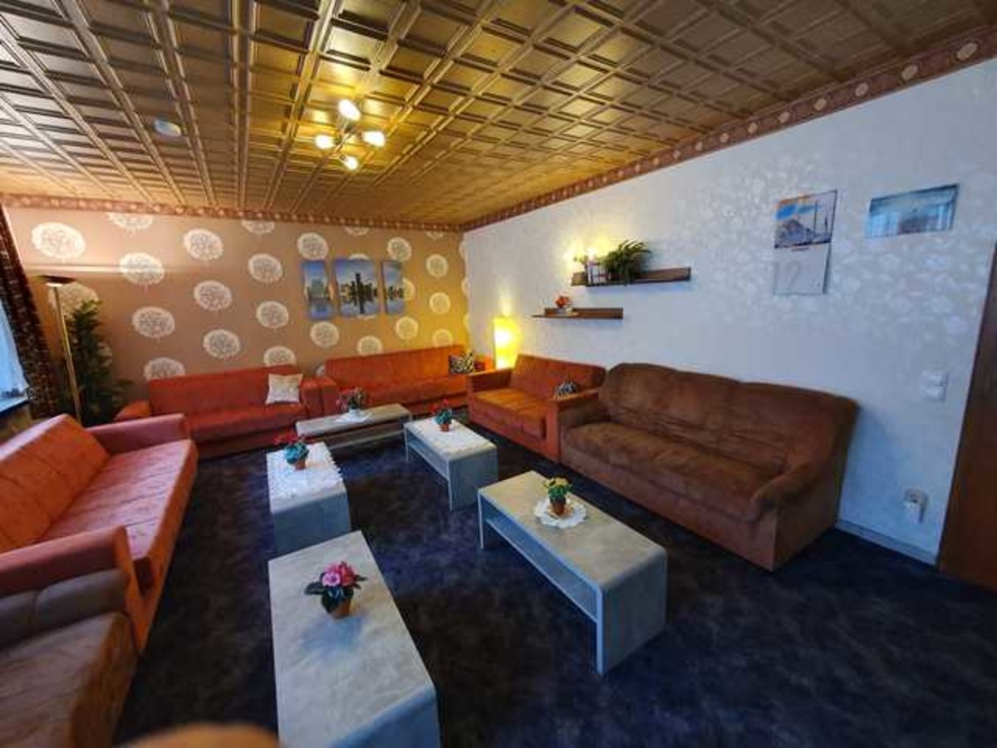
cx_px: 498
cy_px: 374
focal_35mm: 13
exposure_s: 1/33
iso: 320
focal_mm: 1.8
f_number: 2.2
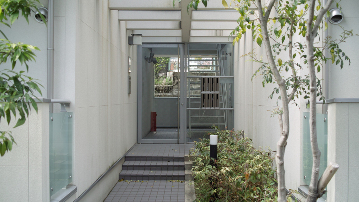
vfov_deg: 27.1
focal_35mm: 44
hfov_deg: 46.4
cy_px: 94
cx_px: 181
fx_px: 419
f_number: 2.8
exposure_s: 1/200
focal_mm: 24.2
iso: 100
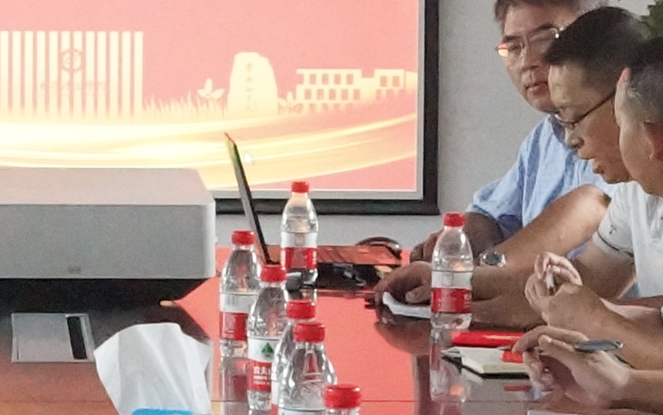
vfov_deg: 7.0
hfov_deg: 11.1
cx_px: 19
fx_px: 3397
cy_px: 130
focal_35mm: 188
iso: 3200
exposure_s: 1/125
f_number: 5.6
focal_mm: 18
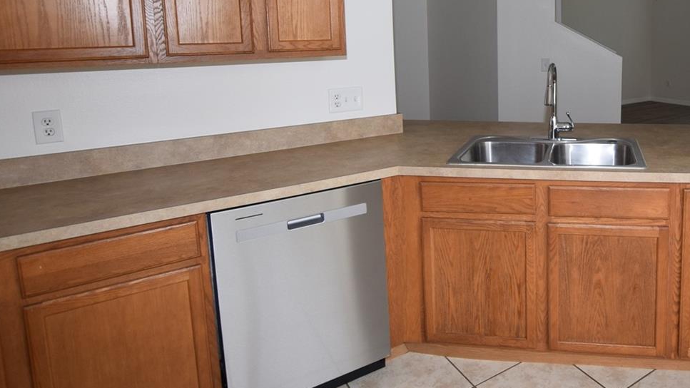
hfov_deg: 66.0
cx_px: 543
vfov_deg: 42.7
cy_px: 88
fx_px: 476
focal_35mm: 26
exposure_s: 1/125
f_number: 5.6
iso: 450
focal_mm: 10
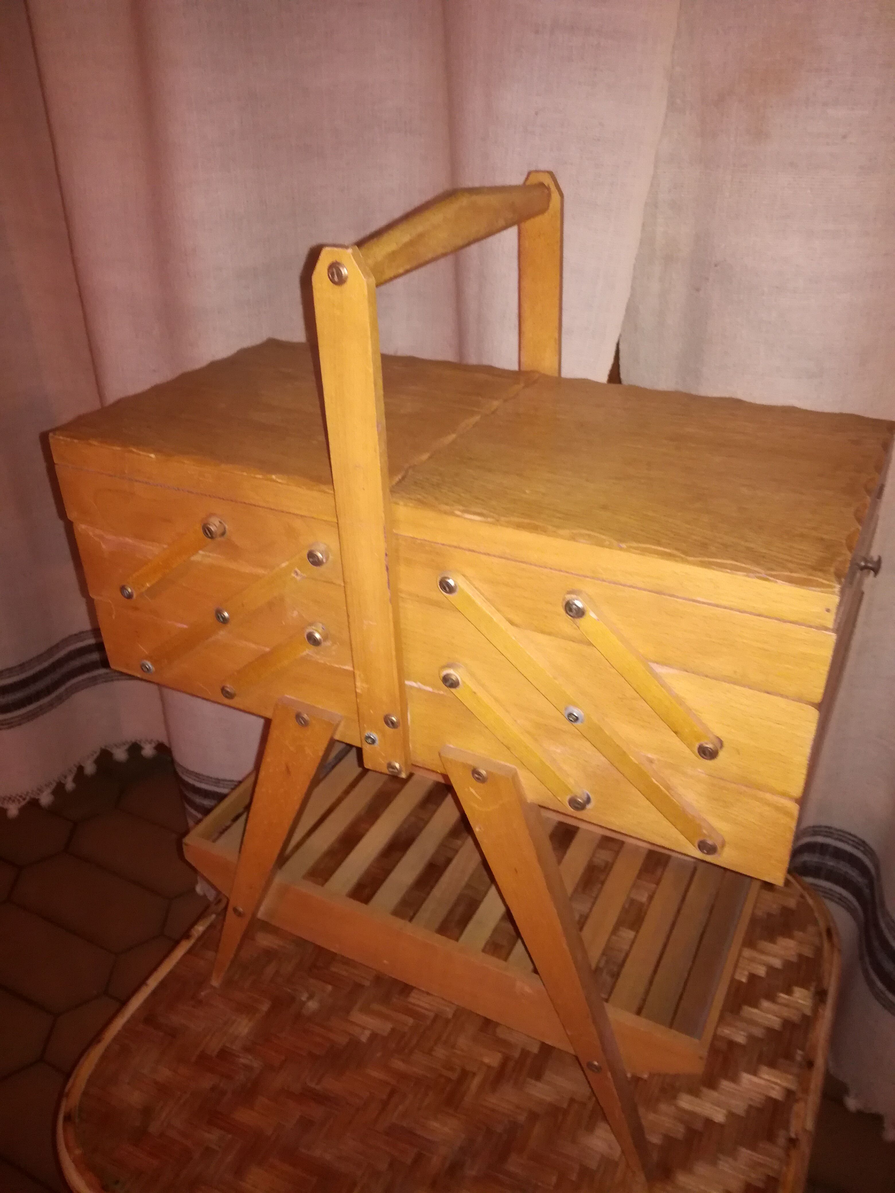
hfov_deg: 51.4
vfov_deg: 65.3
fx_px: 931
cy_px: 596
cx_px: 448
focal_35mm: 27
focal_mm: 3.79
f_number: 2
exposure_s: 1/25
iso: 400
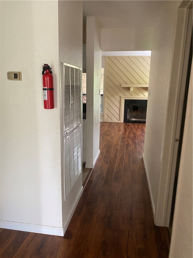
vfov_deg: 67.3
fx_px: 193
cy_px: 129
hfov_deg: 53.1
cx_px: 96
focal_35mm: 26
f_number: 1.8
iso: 320
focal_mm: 4.25
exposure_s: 1/60
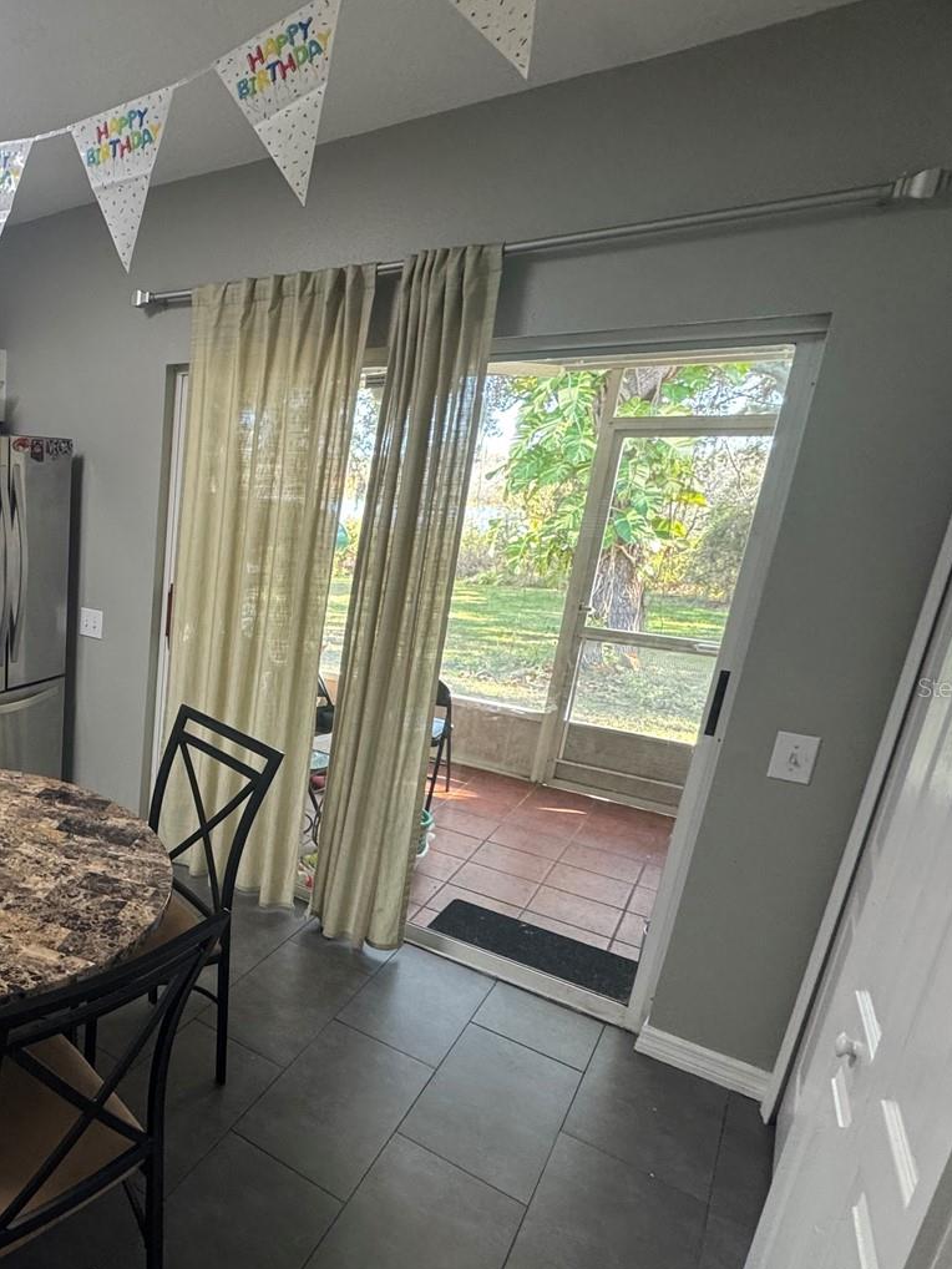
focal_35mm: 22
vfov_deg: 76.2
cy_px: 687
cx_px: 39
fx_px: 806
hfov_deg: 51.3
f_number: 2.2
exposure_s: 1/60
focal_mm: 2.22
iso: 250
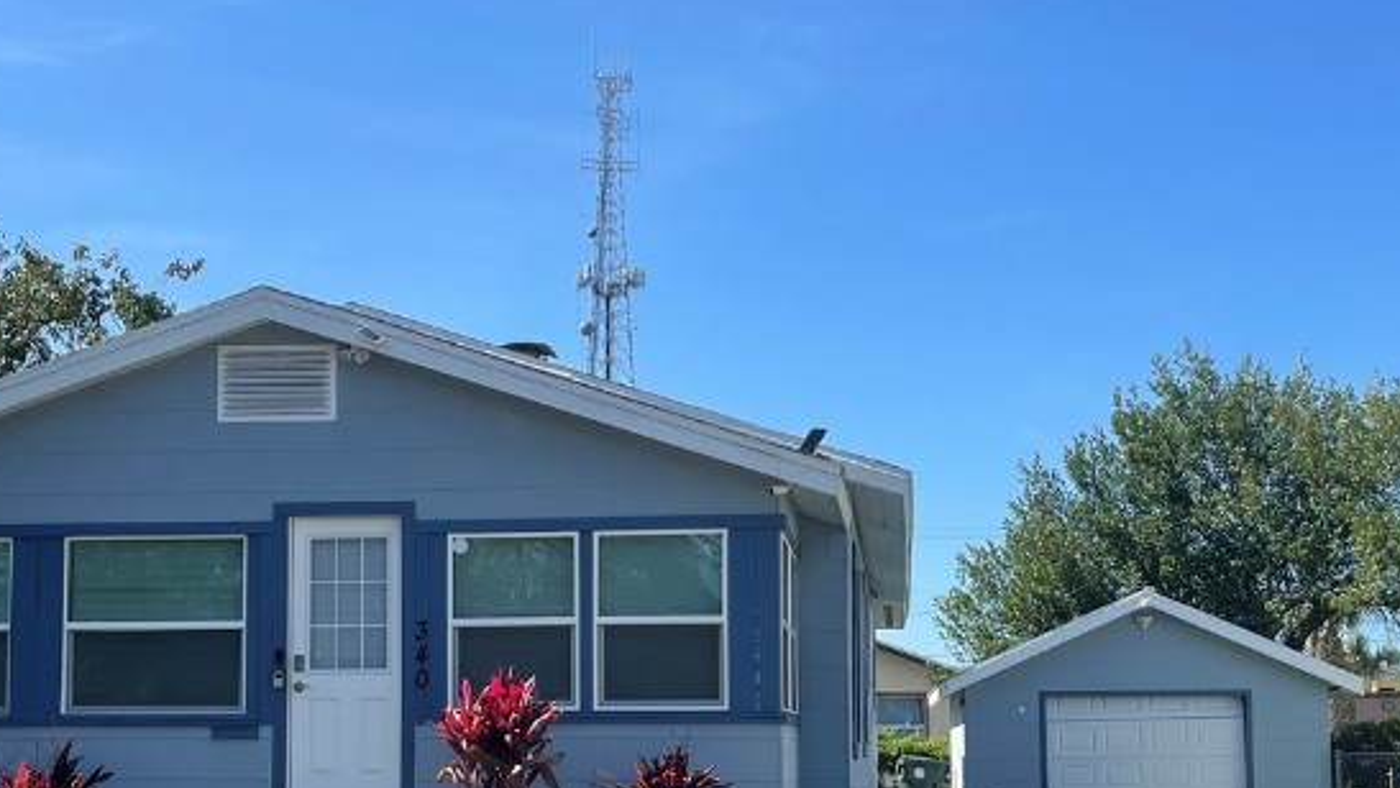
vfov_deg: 22.4
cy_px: 599
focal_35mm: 53
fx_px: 1968
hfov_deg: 39.1
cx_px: 617
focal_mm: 5.1
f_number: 1.6
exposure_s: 1/2717
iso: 32
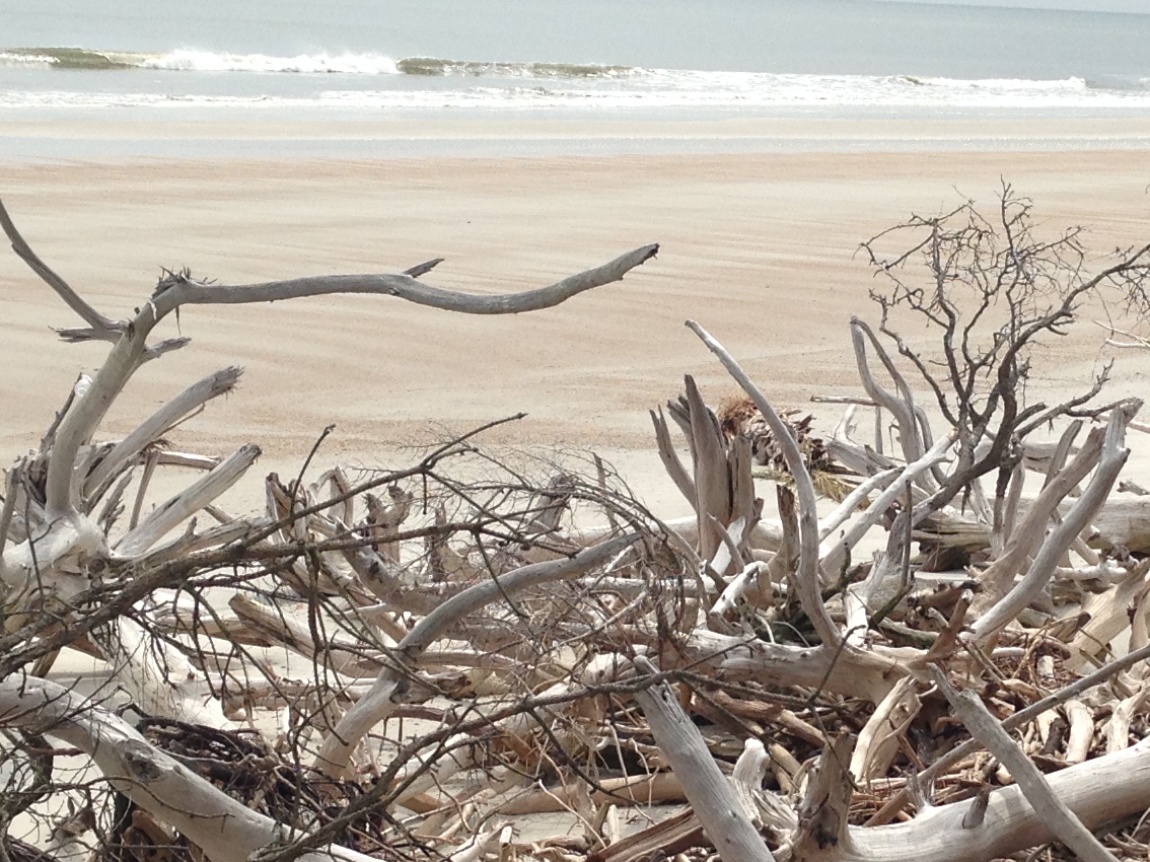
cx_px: 831
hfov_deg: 20.5
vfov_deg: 15.5
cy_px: 503
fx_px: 3155
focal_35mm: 95
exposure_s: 1/1869
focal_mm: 4.12
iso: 50
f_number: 2.4
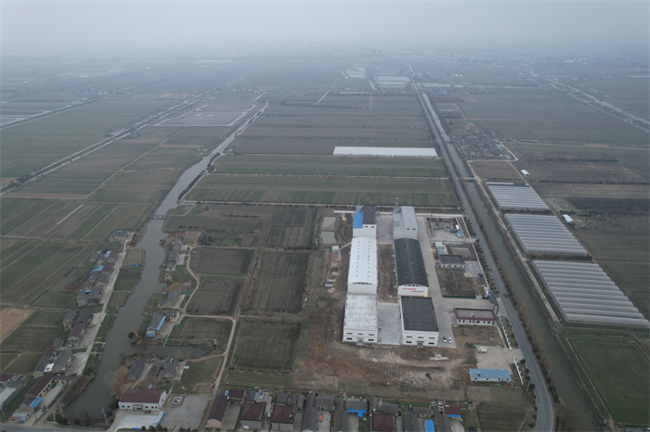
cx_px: 325
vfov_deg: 57.2
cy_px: 216
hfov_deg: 78.6
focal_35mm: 22
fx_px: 397
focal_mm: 8.38
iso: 110
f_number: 2.8
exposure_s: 1/100
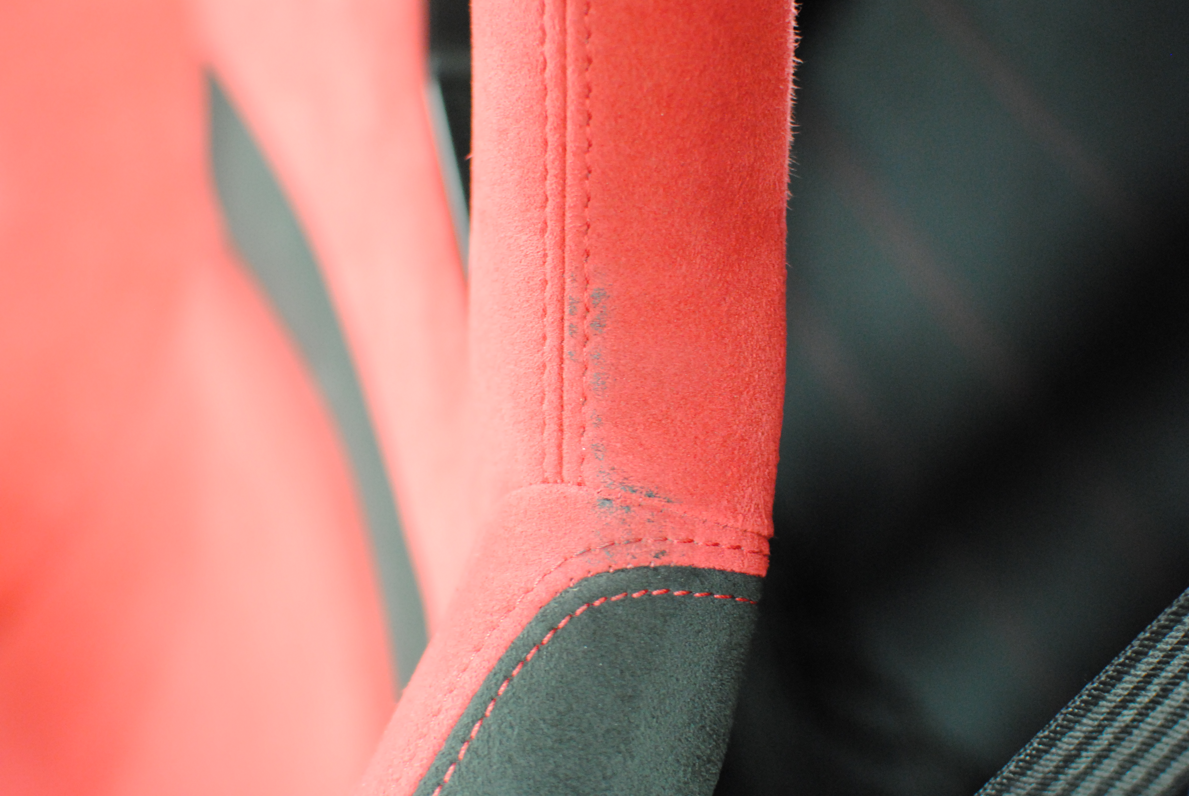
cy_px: 398
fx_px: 1736
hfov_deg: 37.8
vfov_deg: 25.8
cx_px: 594
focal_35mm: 52
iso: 1000
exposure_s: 1/30
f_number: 2.8
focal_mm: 35
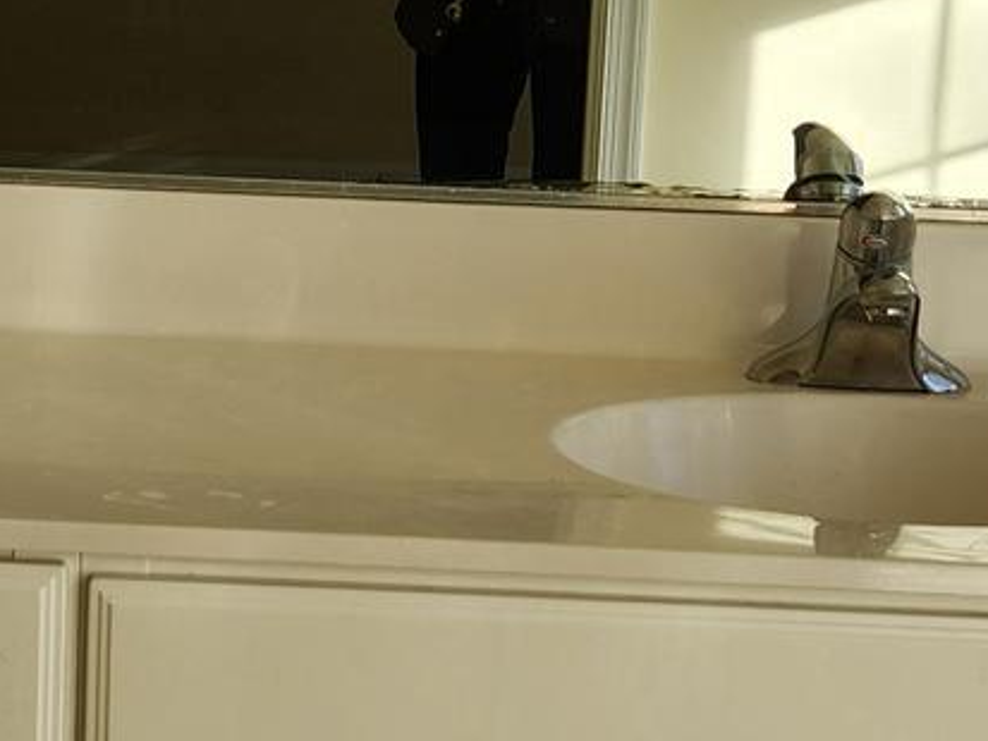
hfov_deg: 17.2
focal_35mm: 114
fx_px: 3255
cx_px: 299
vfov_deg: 13.0
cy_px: 399
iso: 20
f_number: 1.8
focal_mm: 5.4
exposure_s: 1/256
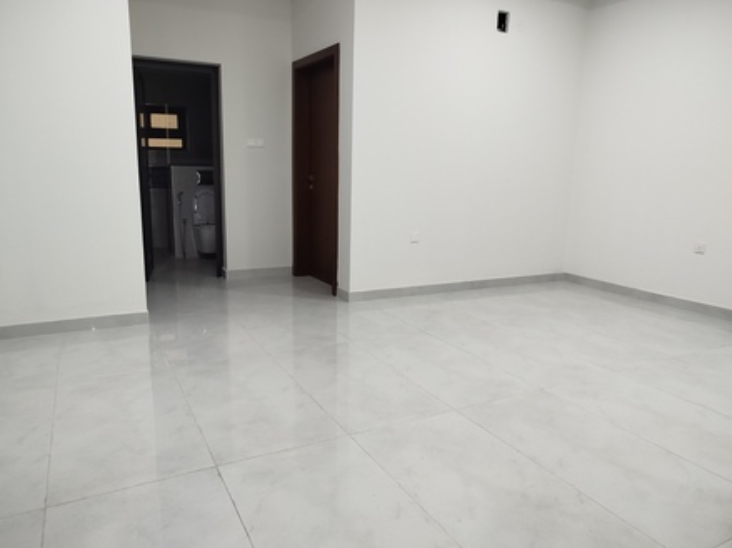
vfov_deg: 54.9
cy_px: 269
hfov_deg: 69.4
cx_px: 364
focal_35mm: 25
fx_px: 529
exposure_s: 1/33
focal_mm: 5.31
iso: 200
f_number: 1.7
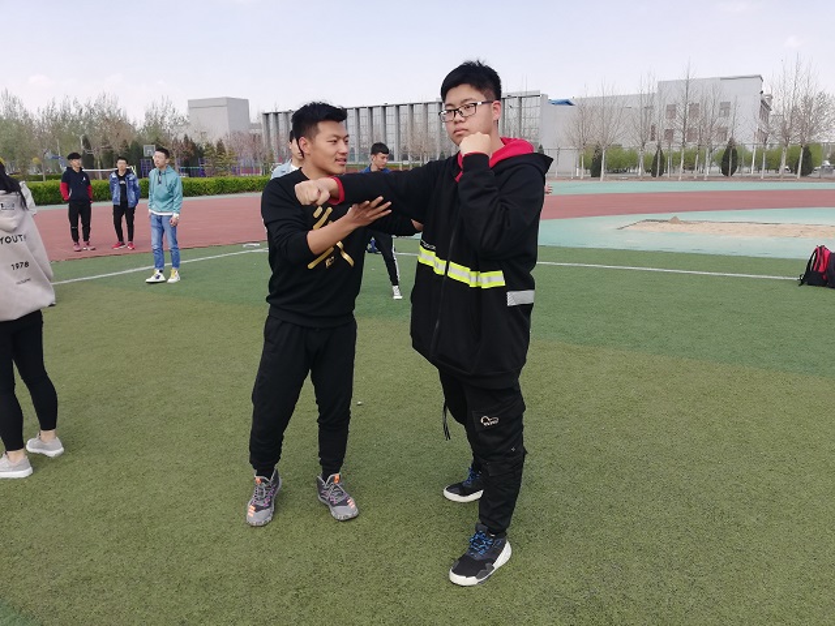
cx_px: 418
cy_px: 313
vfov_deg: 53.1
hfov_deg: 67.3
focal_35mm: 26
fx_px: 627
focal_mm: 3.81
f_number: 2.2
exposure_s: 1/404
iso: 50
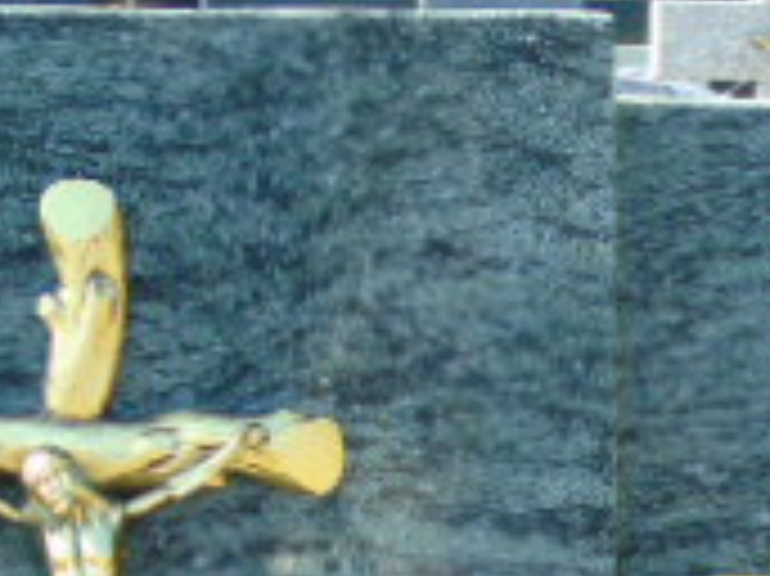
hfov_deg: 8.5
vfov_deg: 6.3
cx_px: 833
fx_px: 5157
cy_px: 954
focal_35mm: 232
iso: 80
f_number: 4.5
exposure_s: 1/80
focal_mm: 11
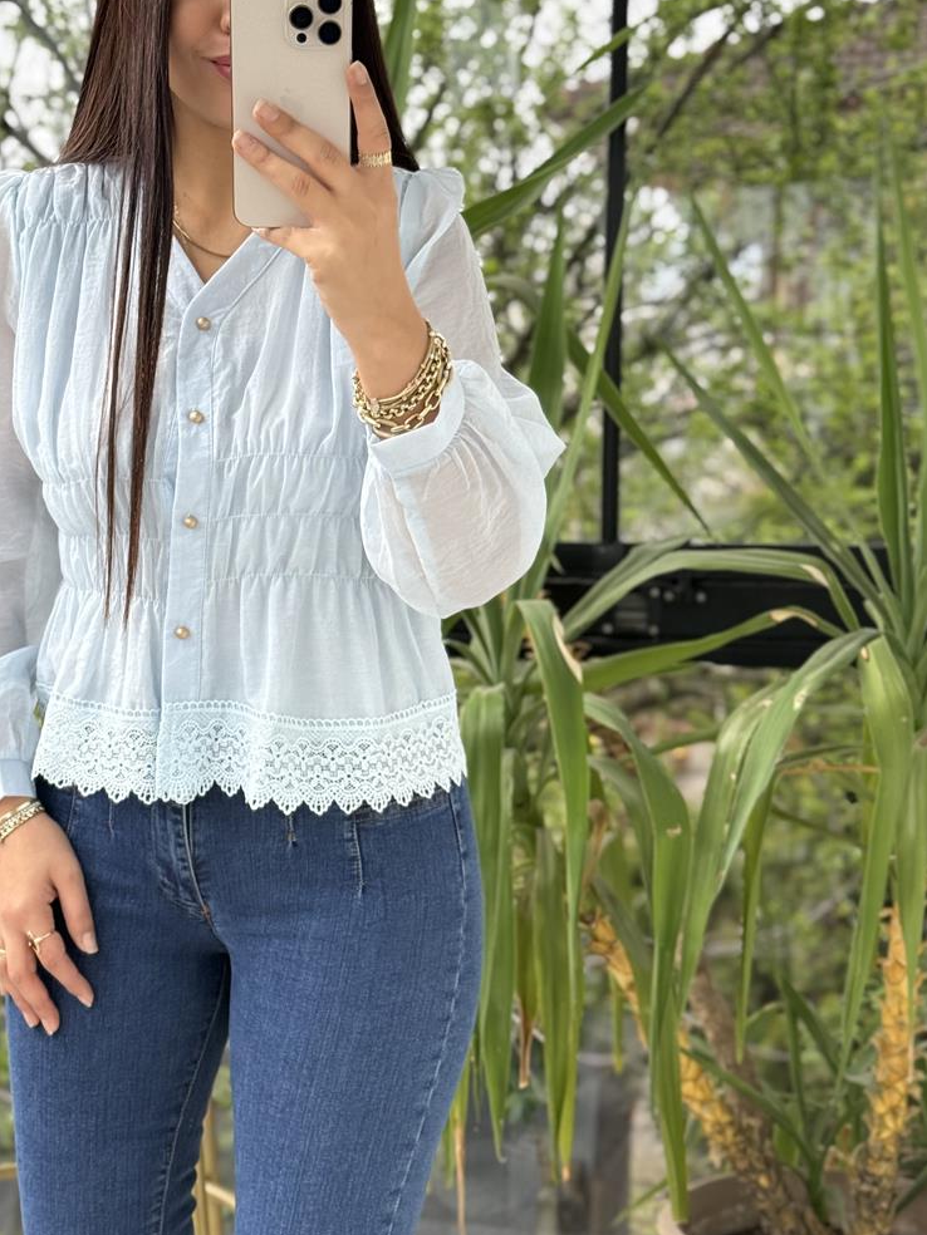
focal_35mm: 65
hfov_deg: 22.5
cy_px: 552
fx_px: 2321
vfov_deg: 29.8
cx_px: 305
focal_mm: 6.76
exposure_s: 1/675
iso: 100
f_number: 1.78
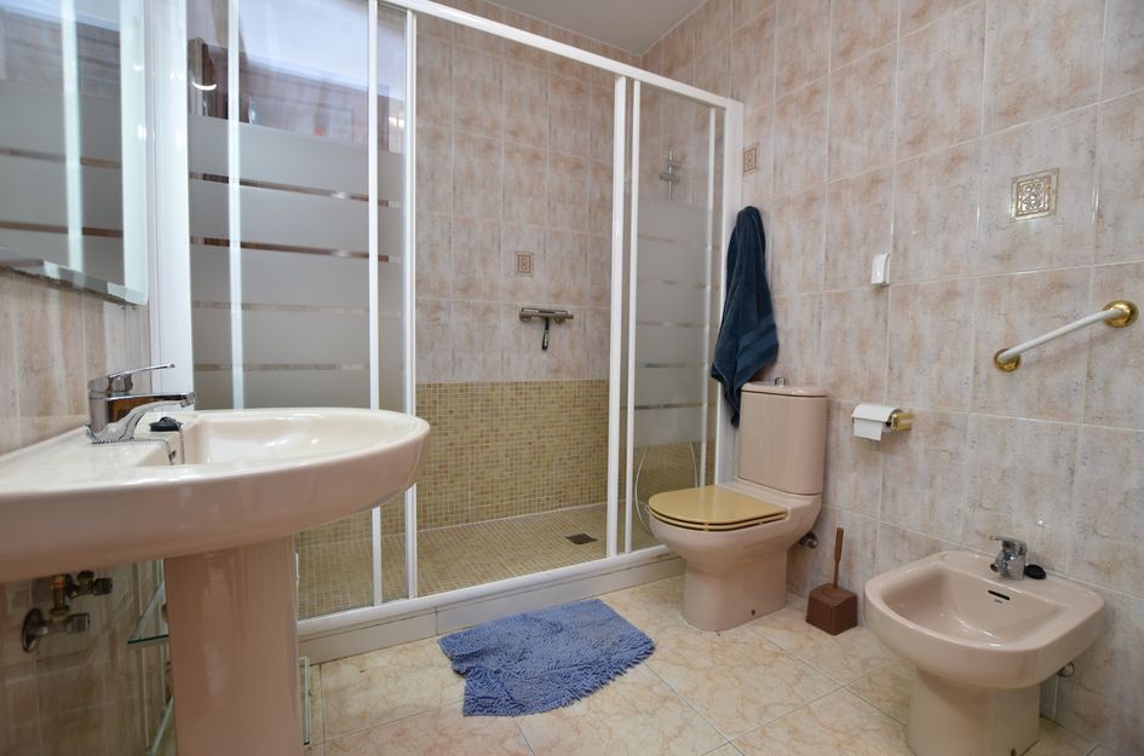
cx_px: 572
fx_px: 475
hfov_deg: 100.5
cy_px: 378
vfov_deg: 77.0
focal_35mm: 15
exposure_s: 1/30
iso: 200
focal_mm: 10
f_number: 4.5
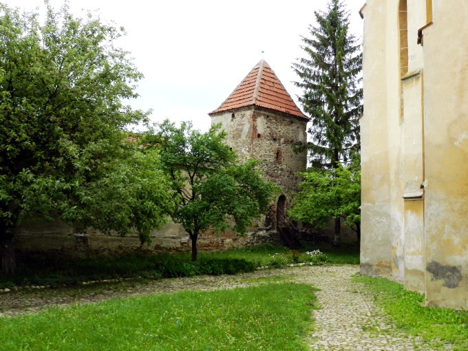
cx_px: 234
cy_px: 176
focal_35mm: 38
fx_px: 514
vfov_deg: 37.7
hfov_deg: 49.0
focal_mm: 6.7
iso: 160
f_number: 4
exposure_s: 1/320
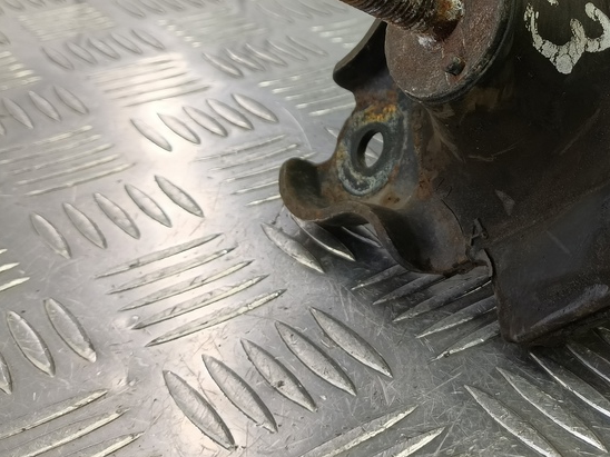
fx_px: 758
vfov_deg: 32.6
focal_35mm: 43
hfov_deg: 40.6
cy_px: 89
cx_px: 548
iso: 135
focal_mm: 4.11
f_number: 1.6
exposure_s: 1/50
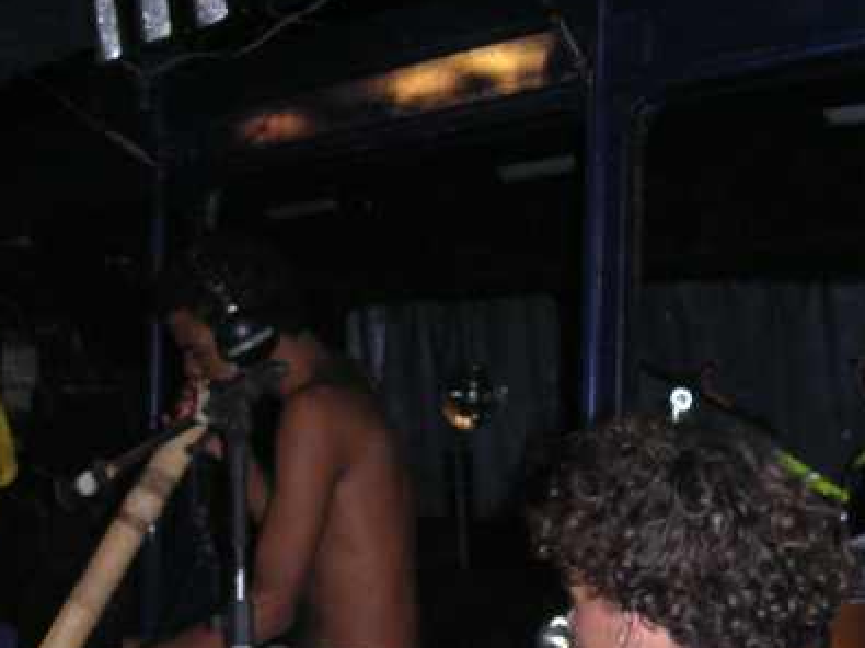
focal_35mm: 77
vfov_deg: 18.9
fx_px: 1924
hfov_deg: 25.3
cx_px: 491
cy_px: 525
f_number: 2.8
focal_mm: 6
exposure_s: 1/45
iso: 160
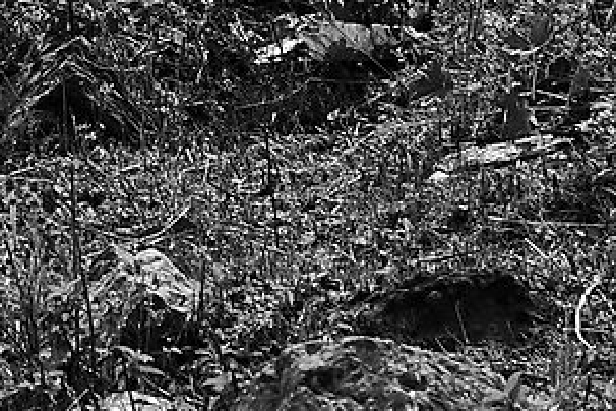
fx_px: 6775
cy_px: -821
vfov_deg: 3.4
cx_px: -1498
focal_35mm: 396
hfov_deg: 4.9
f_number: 8
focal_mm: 50
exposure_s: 1/400
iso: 100
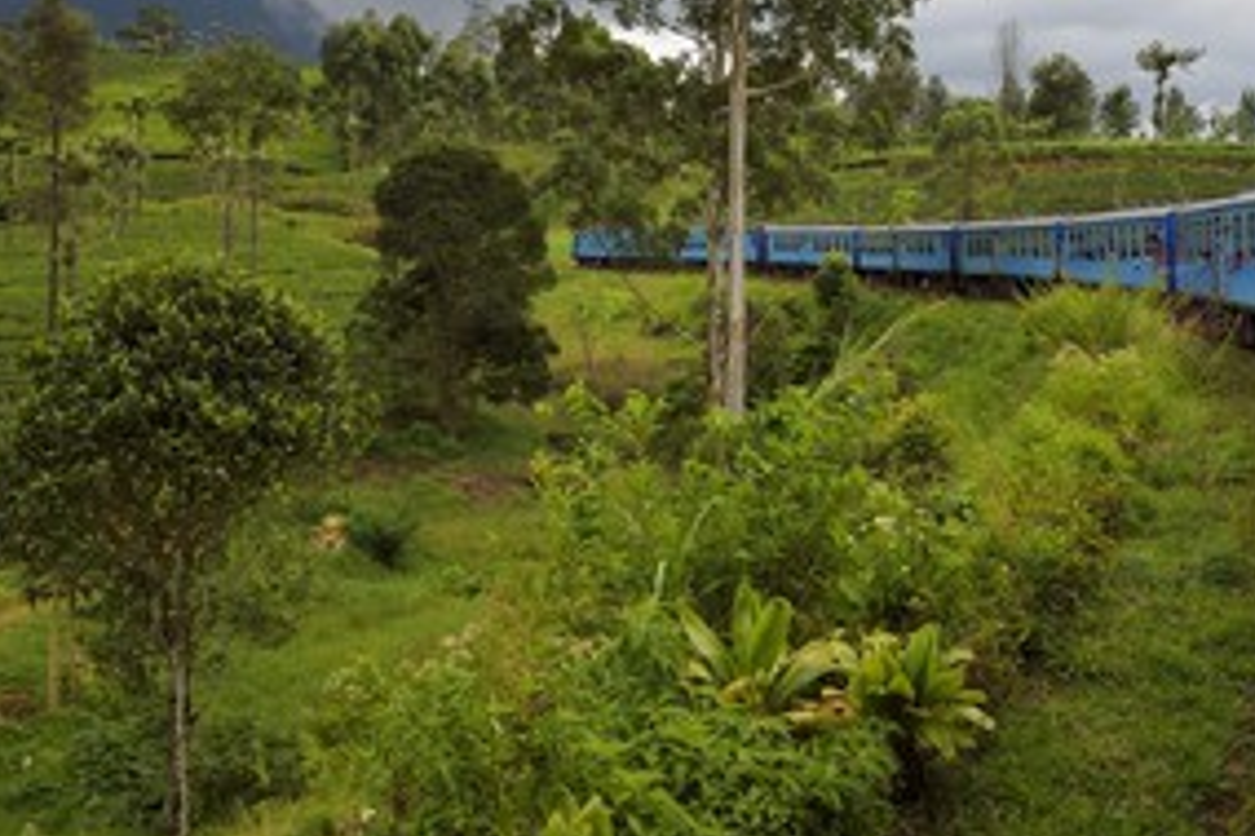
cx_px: 672
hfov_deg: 48.4
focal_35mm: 40
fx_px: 1394
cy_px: 332
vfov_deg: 33.3
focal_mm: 27
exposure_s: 1/1250
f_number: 11
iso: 800
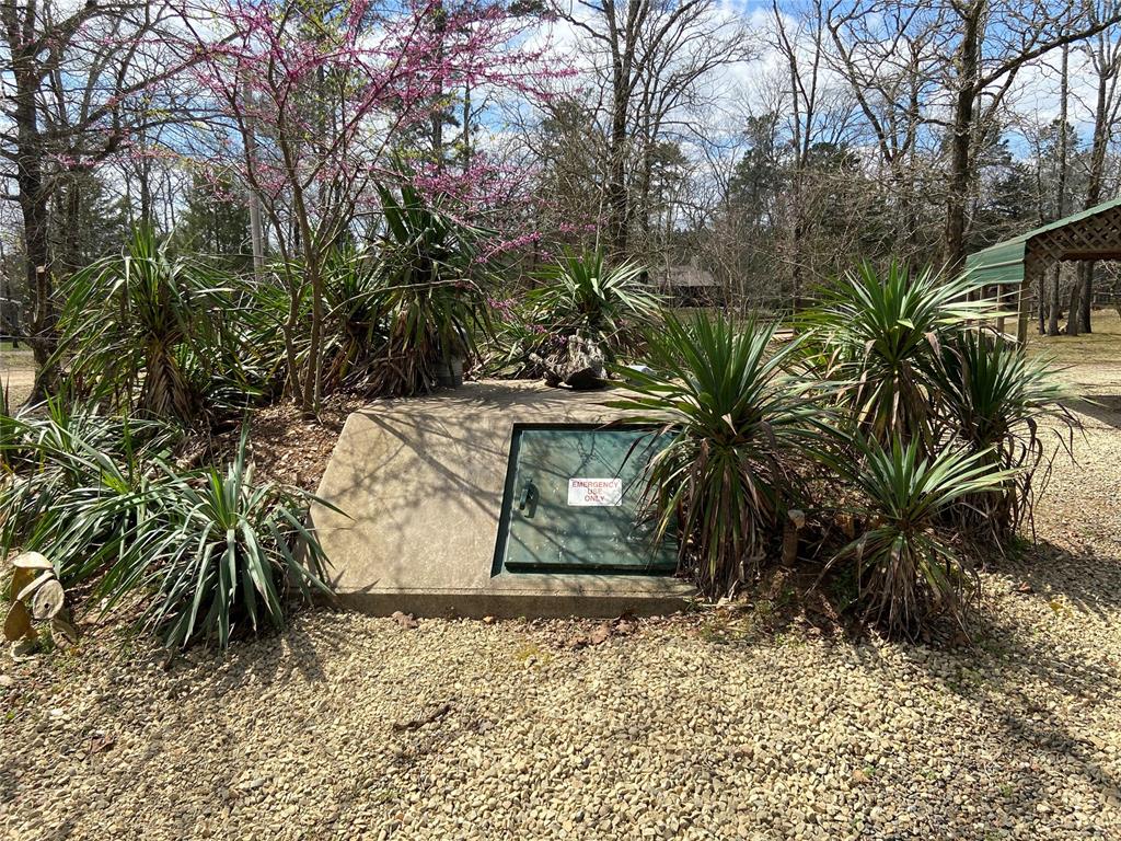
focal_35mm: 26
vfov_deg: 53.1
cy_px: 420
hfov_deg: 67.3
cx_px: 560
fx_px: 842
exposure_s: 1/1961
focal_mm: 4.25
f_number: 1.8
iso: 32
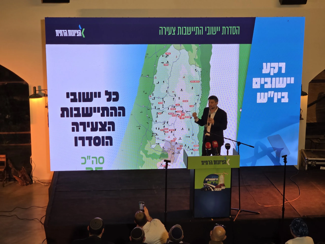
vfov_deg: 21.3
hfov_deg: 28.2
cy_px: 122
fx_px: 648
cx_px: 162
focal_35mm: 69
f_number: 2.4
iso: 125
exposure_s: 1/100
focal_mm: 7.9
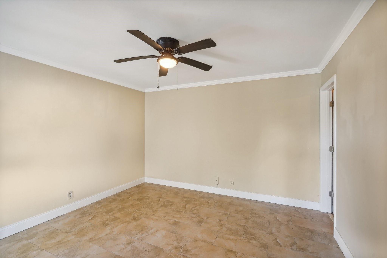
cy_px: 129
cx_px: 194
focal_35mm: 16
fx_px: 172
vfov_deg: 73.7
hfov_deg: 96.7
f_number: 8
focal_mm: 16
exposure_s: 1/10
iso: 800
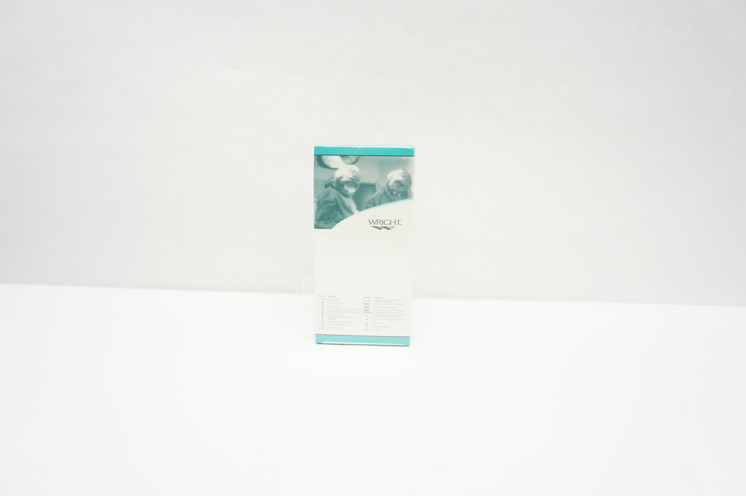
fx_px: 559
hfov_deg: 67.4
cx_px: 373
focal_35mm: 27
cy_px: 248
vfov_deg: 47.8
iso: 800
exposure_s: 1/60
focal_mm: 18
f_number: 7.1
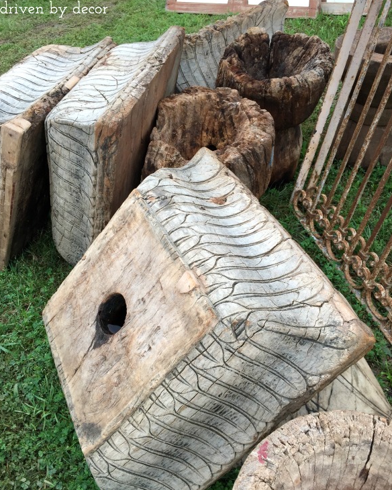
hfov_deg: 47.1
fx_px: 450
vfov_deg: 57.1
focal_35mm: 31
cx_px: 193
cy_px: 262
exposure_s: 1/557
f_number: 2.2
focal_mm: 4.15
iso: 32
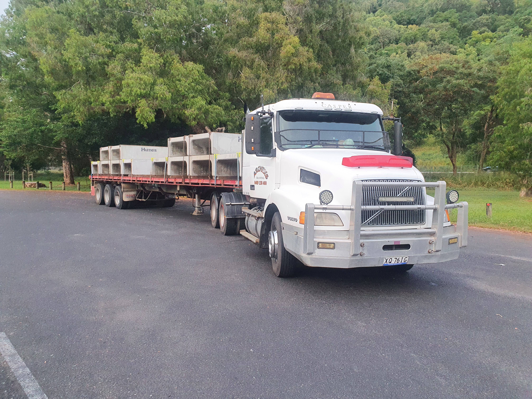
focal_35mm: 26
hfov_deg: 67.3
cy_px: 200
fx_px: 400
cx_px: 266
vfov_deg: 53.1
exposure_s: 1/100
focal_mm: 4.32
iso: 160
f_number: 2.4
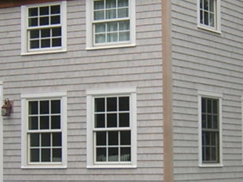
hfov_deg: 15.9
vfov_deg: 11.9
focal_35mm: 124
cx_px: 144
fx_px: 870
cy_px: 89
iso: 100
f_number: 2.6
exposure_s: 1/372
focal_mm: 4.7
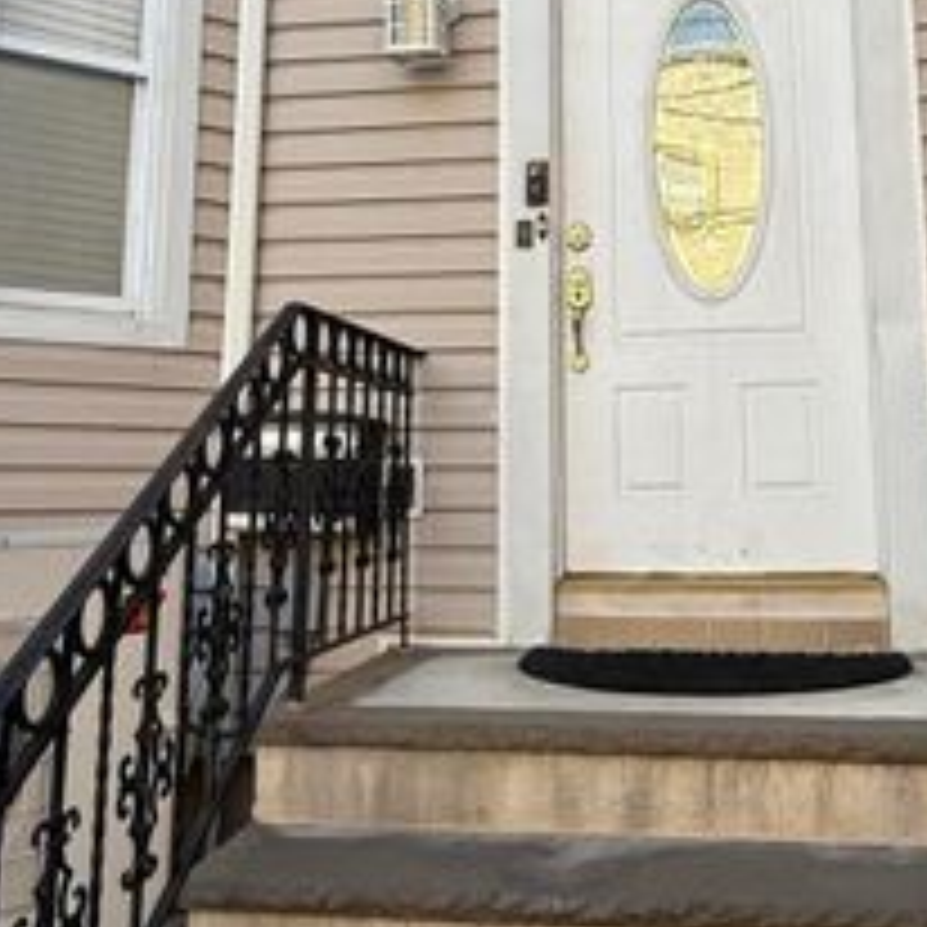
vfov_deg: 41.2
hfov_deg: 41.5
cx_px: 594
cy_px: 286
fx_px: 1212
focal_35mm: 40
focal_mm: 2.22
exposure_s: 1/321
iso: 50
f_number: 2.2
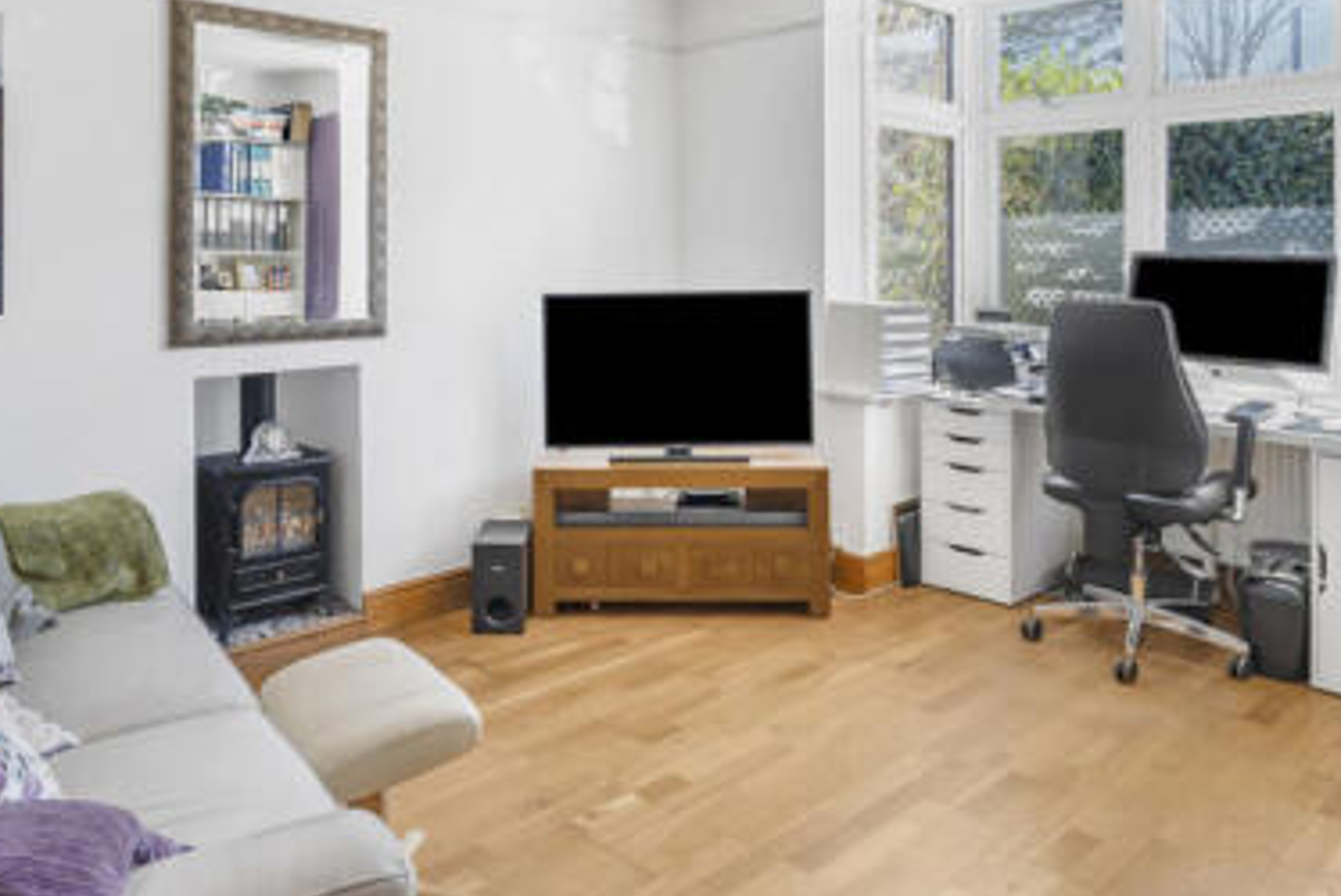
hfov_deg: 65.3
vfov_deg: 45.2
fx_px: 1044
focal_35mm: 28
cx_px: 604
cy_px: 246
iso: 100
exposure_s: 1/2.5
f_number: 8
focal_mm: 16
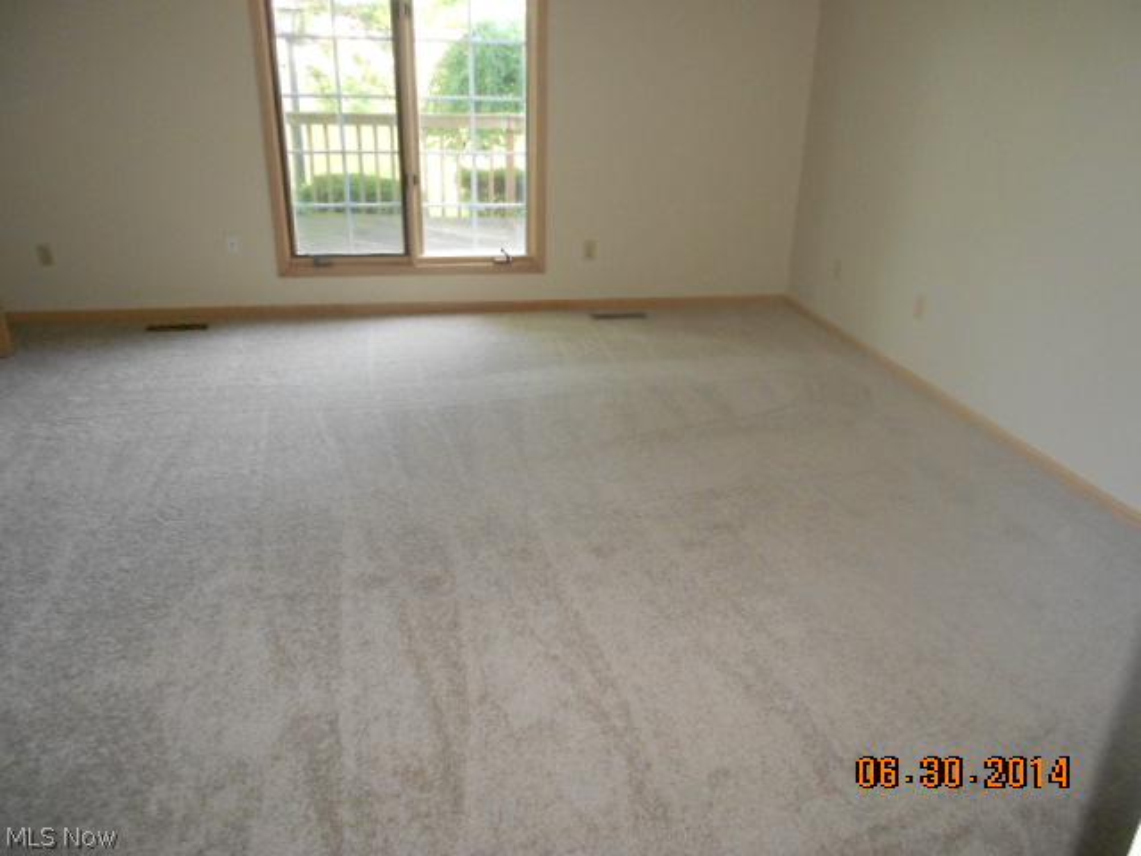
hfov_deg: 67.3
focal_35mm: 26
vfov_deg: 53.1
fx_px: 857
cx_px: 570
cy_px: 428
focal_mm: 4.6
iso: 320
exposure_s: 1/25
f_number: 3.2
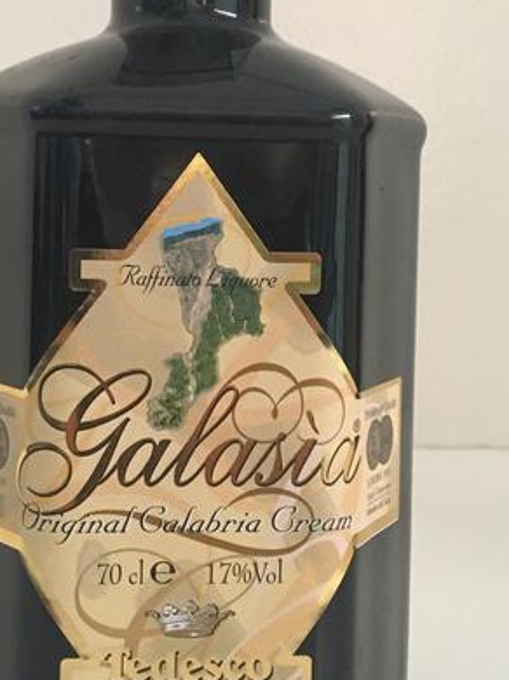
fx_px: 1315
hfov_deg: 21.9
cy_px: 221
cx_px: 222
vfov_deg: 28.8
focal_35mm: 67
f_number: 2.2
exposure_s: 1/33
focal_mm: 4.15
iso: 200
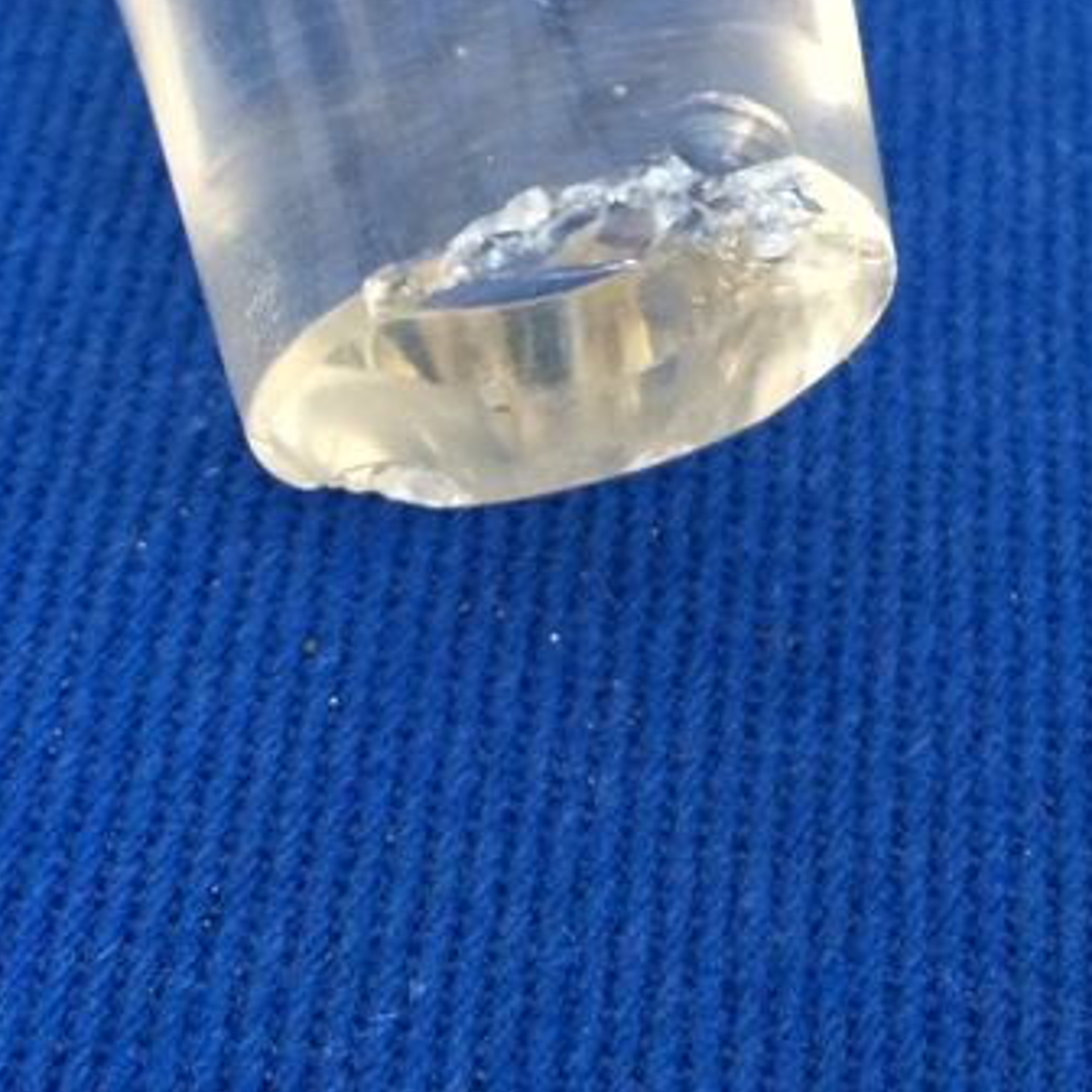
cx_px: 543
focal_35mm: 71
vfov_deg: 23.8
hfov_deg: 24.3
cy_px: 161
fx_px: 2534
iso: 250
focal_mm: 4.12
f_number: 2.2
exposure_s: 1/30
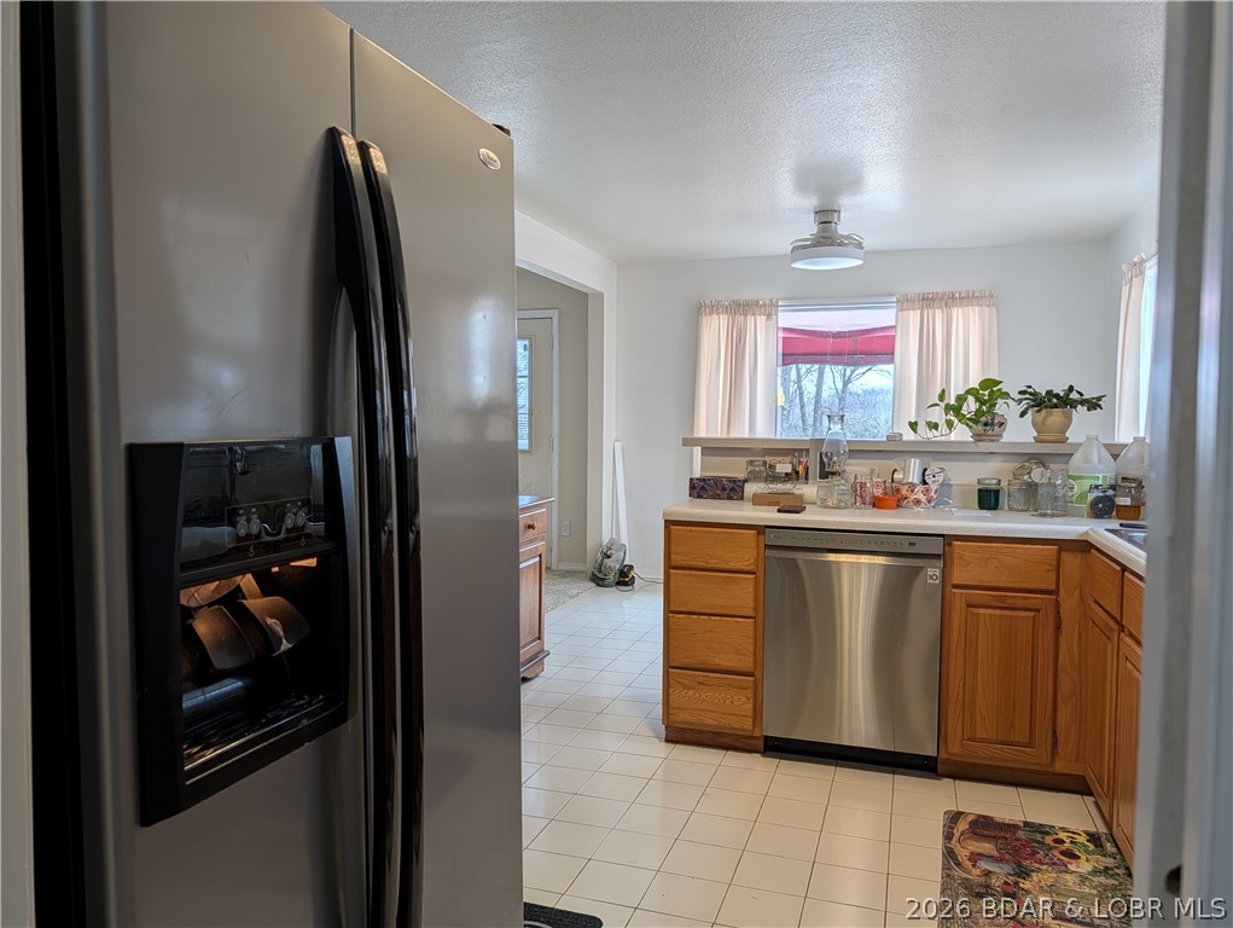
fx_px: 856
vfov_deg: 56.9
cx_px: 616
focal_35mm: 24
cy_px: 464
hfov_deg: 71.5
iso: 18
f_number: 1.68
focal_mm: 6.9
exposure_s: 1/321
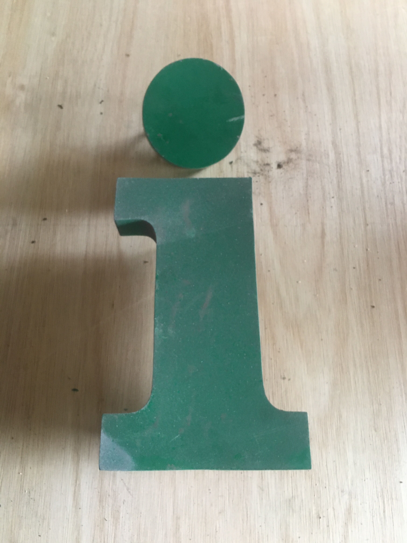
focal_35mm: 29
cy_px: 272
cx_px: 204
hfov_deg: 48.2
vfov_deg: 61.7
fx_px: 455
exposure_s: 1/33
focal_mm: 4.15
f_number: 2.2
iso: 200
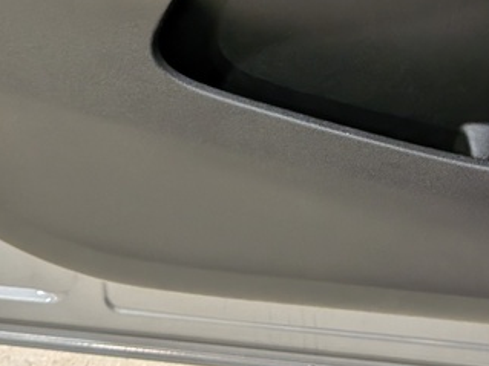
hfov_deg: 25.1
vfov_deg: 17.9
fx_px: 1087
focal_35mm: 77
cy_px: -113
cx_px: 365
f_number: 1.7
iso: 29
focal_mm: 4.53
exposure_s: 1/203
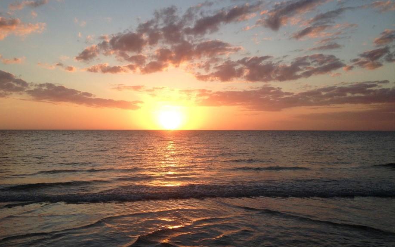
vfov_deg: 32.8
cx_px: 176
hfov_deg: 50.3
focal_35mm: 39
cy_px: 120
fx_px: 420
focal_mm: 4.12
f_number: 2.4
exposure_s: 1/609
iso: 50
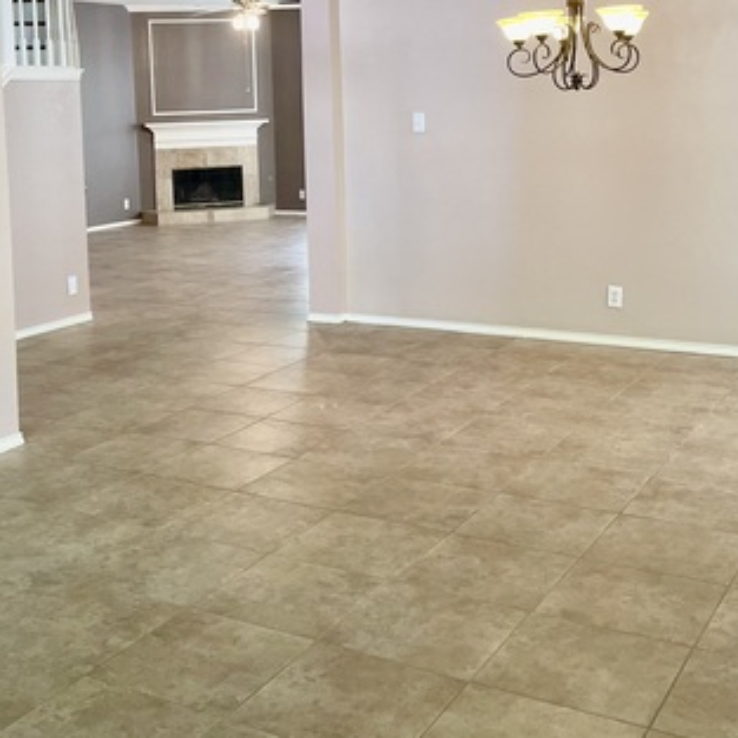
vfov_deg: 35.6
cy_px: 226
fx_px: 1134
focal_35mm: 47
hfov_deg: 35.9
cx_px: 288
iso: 125
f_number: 1.6
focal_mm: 4.2
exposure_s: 1/70
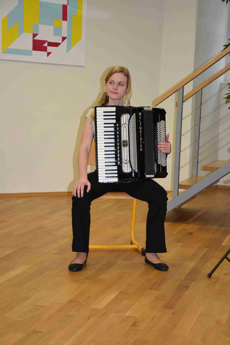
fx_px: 690
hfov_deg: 18.9
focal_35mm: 72
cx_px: 115
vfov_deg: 28.1
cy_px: 172
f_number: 4.8
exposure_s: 1/100
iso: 1600
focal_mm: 48
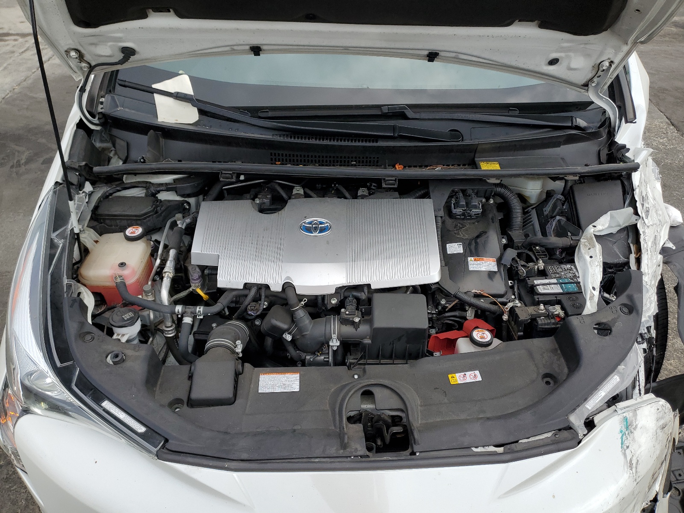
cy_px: 256
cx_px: 342
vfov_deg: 53.1
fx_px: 514
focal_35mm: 26
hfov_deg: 67.3
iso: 50
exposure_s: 1/1429
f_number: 1.5
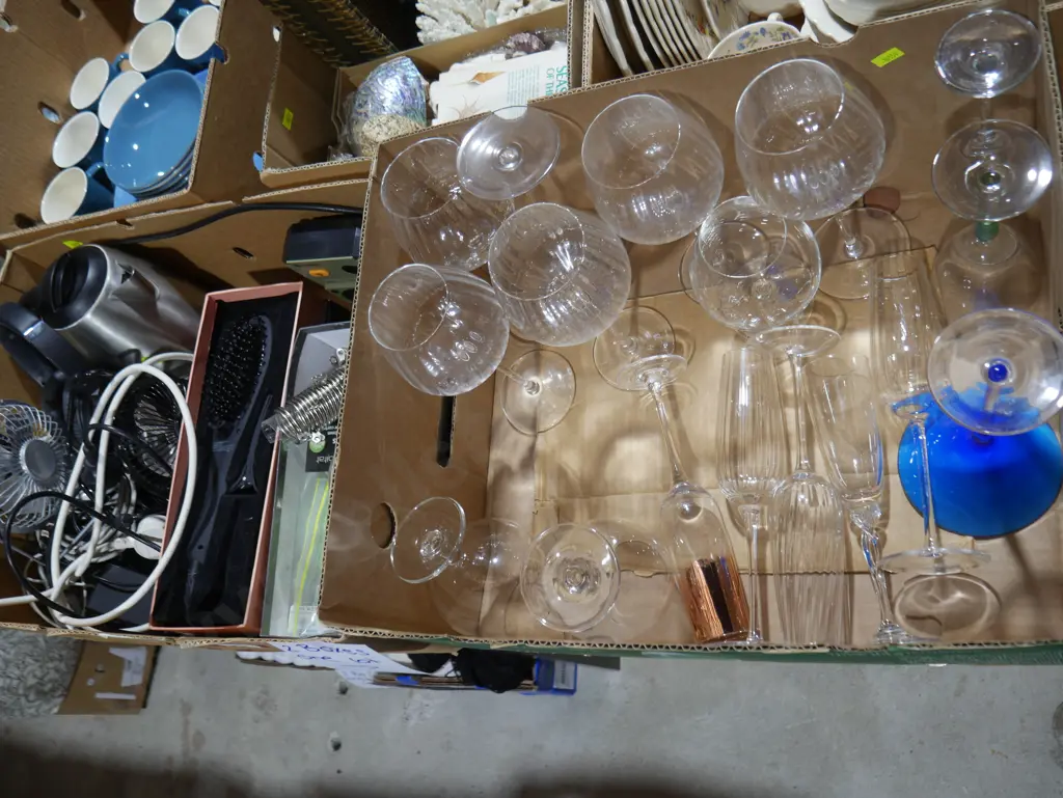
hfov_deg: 56.8
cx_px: 532
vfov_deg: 44.2
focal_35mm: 32
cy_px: 399
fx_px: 983
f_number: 3.6
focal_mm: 16
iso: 200
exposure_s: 1/60
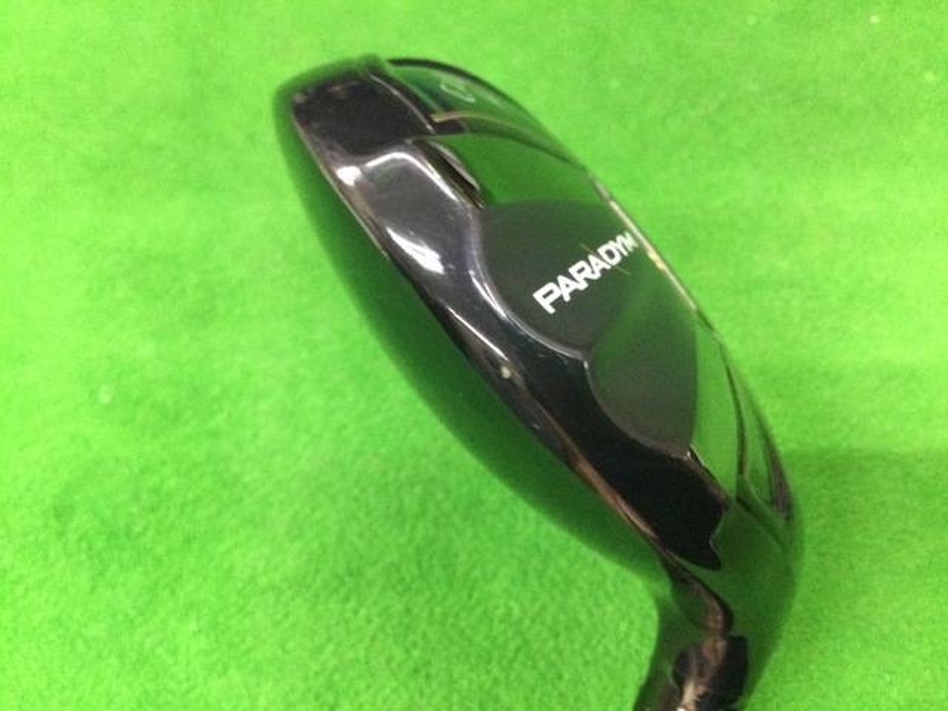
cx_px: 474
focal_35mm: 31
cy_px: 356
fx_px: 849
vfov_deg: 45.4
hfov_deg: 58.4
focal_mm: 3.3
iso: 200
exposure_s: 1/20
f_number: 2.4
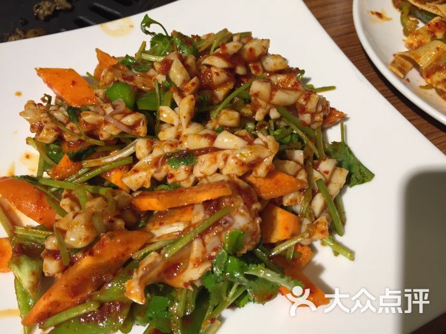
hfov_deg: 61.7
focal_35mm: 29
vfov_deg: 48.2
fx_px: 374
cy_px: 167
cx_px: 223
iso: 40
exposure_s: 1/33
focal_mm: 4.15
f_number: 2.2
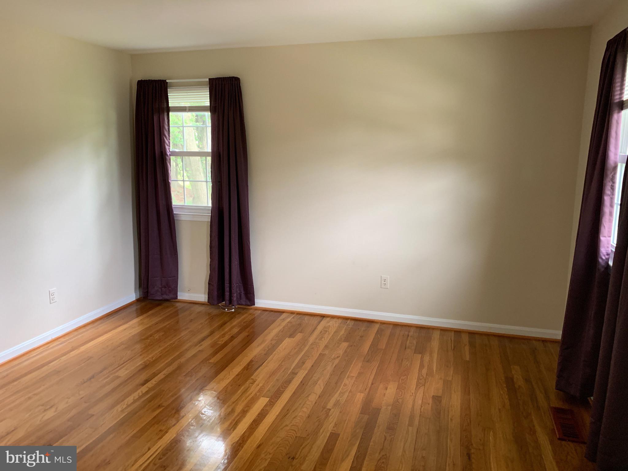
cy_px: 236
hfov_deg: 67.3
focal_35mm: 26
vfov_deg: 53.1
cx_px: 314
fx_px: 472
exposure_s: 1/60
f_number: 1.8
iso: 200
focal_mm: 4.25
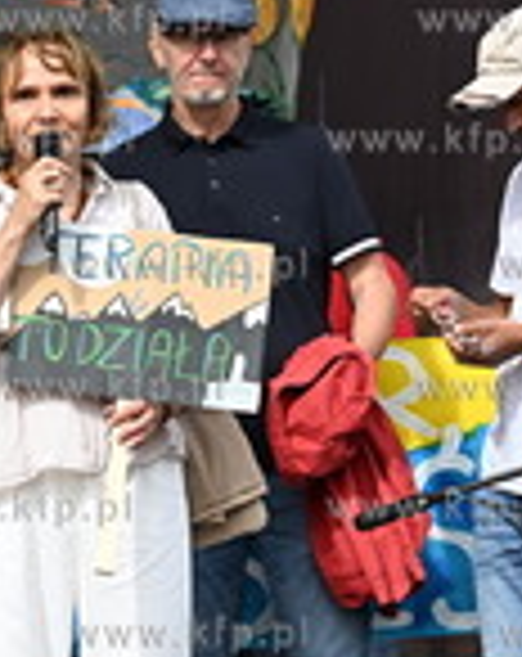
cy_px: 326
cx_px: -81
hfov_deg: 5.7
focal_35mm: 271
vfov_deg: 7.2
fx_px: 5255
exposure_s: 1/640
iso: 250
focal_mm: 105
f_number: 5.6
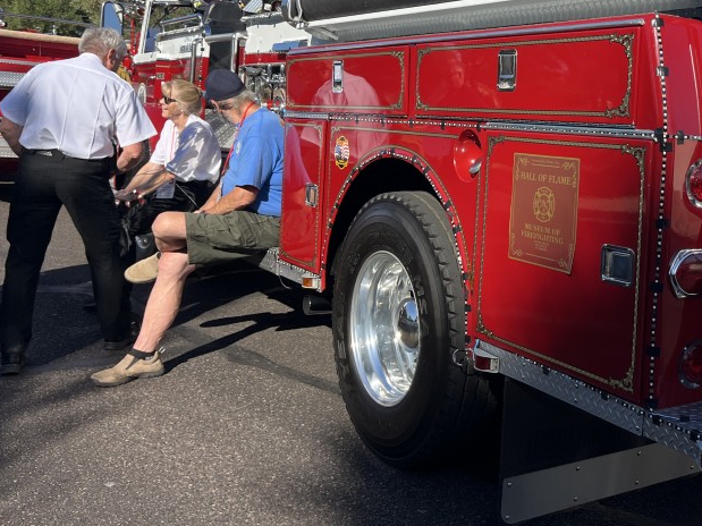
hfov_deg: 42.0
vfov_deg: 33.1
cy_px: 149
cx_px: 558
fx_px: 872
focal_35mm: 43
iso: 50
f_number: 1.6
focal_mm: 5.1
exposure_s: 1/2309
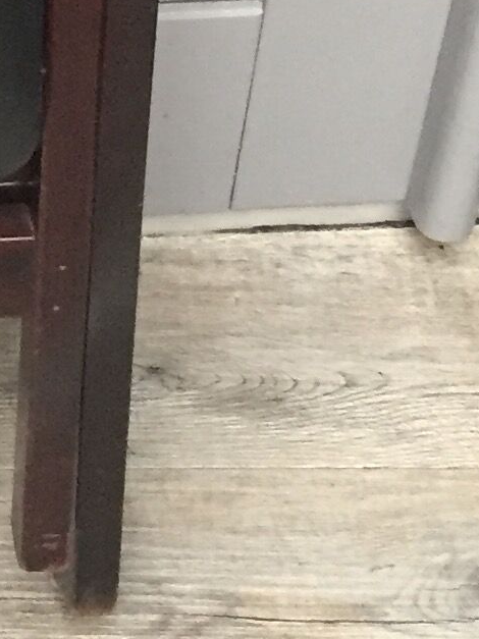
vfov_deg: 12.0
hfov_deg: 9.2
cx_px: -517
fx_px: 2787
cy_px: -535
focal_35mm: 151
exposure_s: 1/33
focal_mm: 4.15
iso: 250
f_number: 2.2
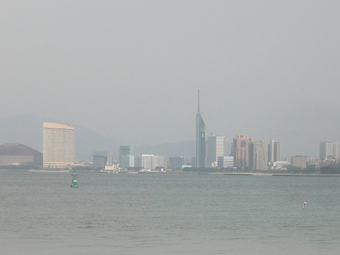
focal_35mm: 170
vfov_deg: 8.7
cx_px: 280
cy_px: 212
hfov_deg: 11.6
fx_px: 1670
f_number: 7.1
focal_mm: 14.49
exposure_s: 1/160
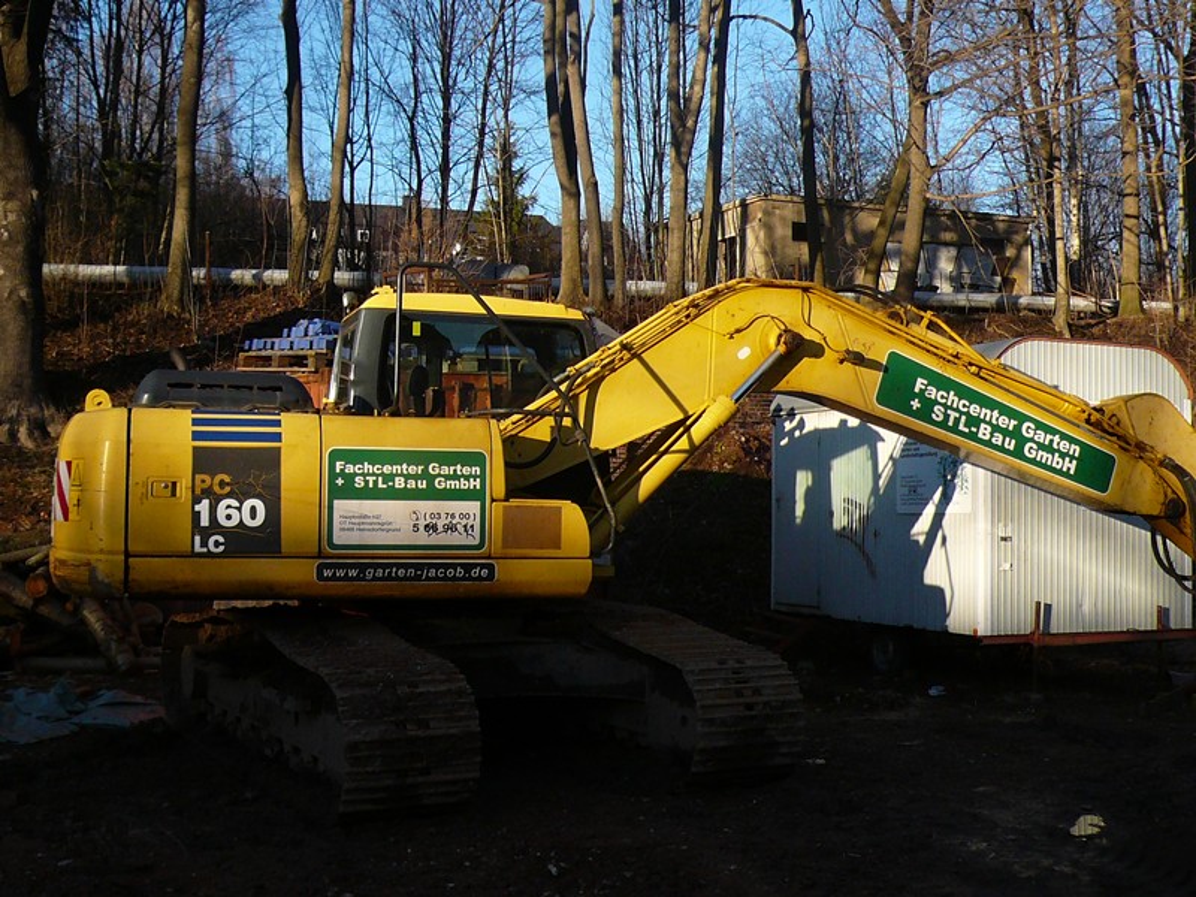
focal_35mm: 44
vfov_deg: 32.9
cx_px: 598
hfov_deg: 42.9
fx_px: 1520
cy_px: 448
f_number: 2.8
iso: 100
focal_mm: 4.7
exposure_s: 1/640
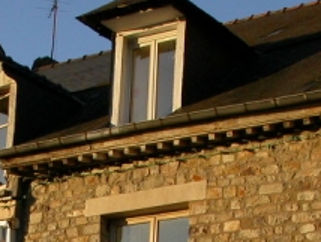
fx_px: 1123
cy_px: 350
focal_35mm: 121
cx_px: 88
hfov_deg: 16.2
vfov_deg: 11.8
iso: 100
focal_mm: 7.85
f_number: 6
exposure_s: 1/268
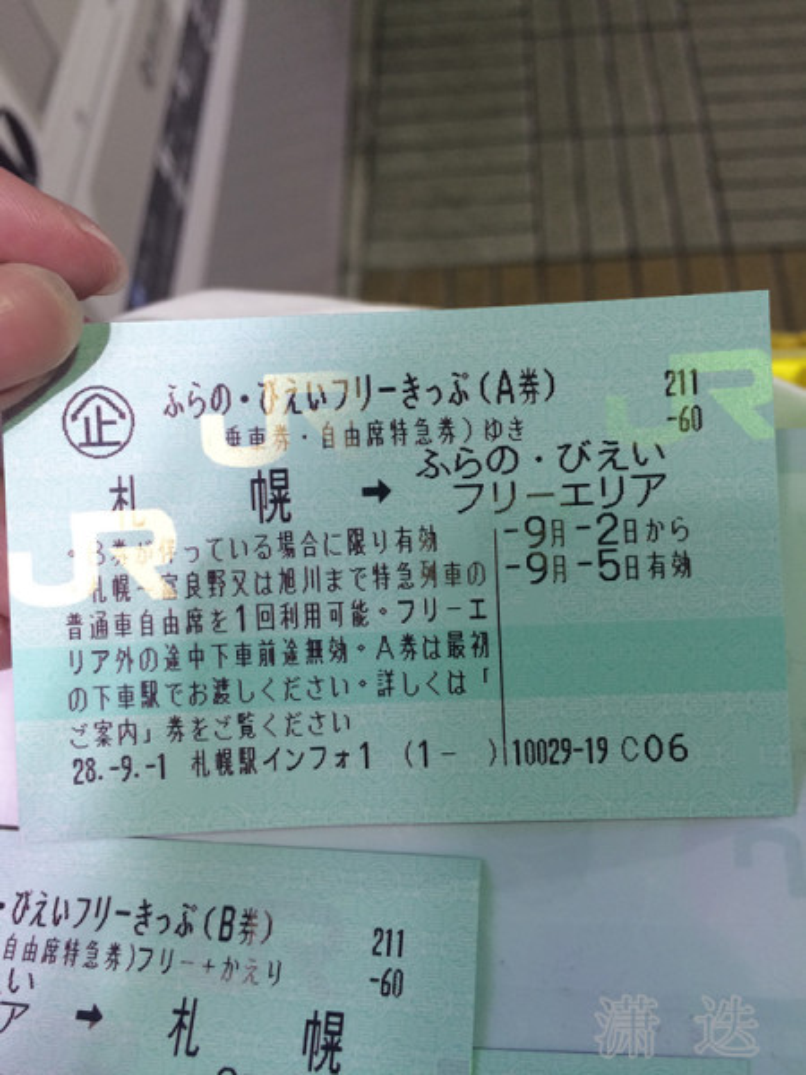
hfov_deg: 48.2
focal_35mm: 29
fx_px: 900
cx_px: 403
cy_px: 538
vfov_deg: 61.7
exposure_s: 1/33
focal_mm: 4.15
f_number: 2.2
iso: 40
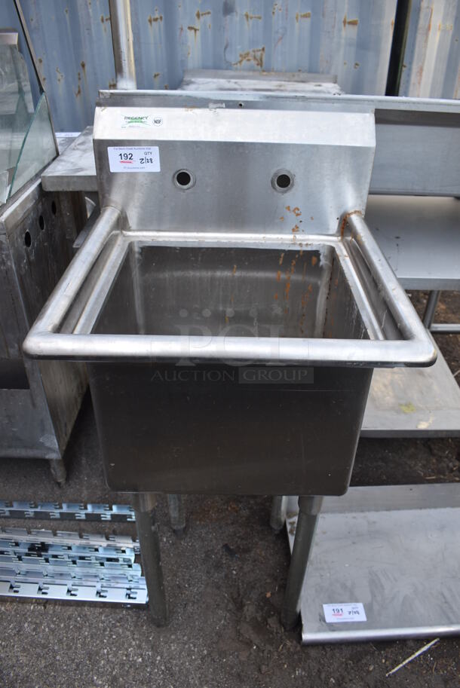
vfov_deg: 67.3
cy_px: 344
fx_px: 517
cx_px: 230
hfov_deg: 48.0
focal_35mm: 27
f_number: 5.6
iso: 200
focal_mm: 18
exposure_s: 1/160
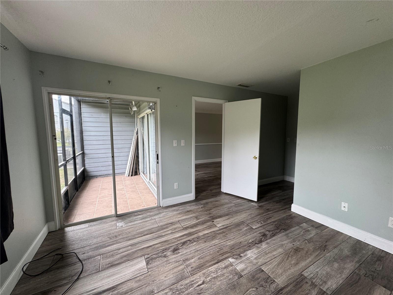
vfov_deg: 85.7
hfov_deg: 102.1
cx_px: 196
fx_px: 159
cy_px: 148
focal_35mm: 14
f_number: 2.2
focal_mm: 2.22
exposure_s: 1/99
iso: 125
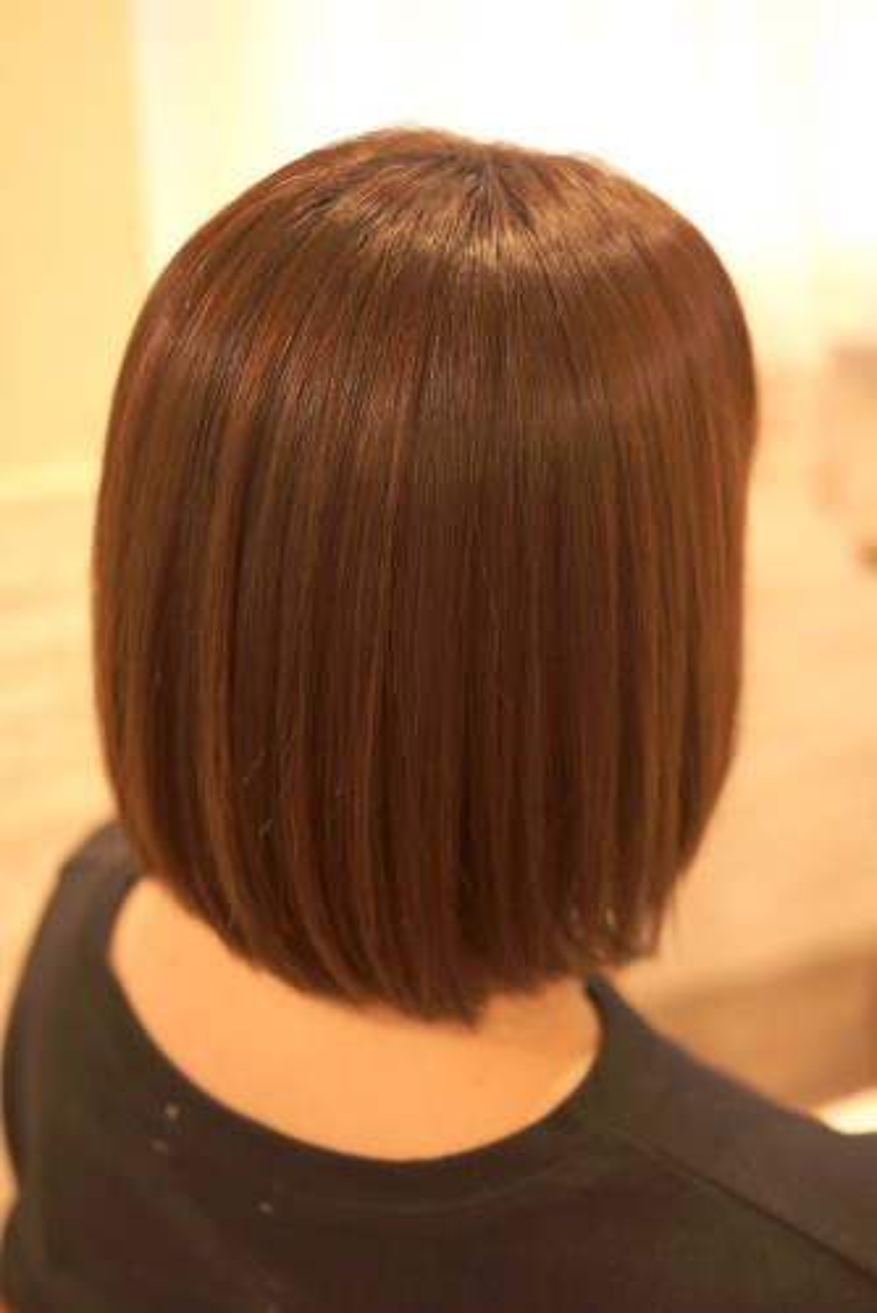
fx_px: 1916
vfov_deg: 37.8
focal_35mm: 52
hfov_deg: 25.8
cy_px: 656
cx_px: 438
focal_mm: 35
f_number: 2.2
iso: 800
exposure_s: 1/400
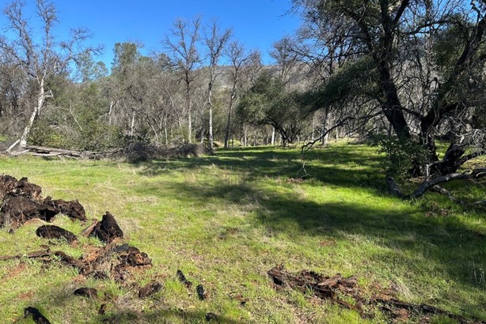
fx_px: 351
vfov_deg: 49.6
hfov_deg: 69.4
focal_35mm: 26
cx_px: 240
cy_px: 160
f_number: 1.78
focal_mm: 6.86
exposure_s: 1/1880
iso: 80
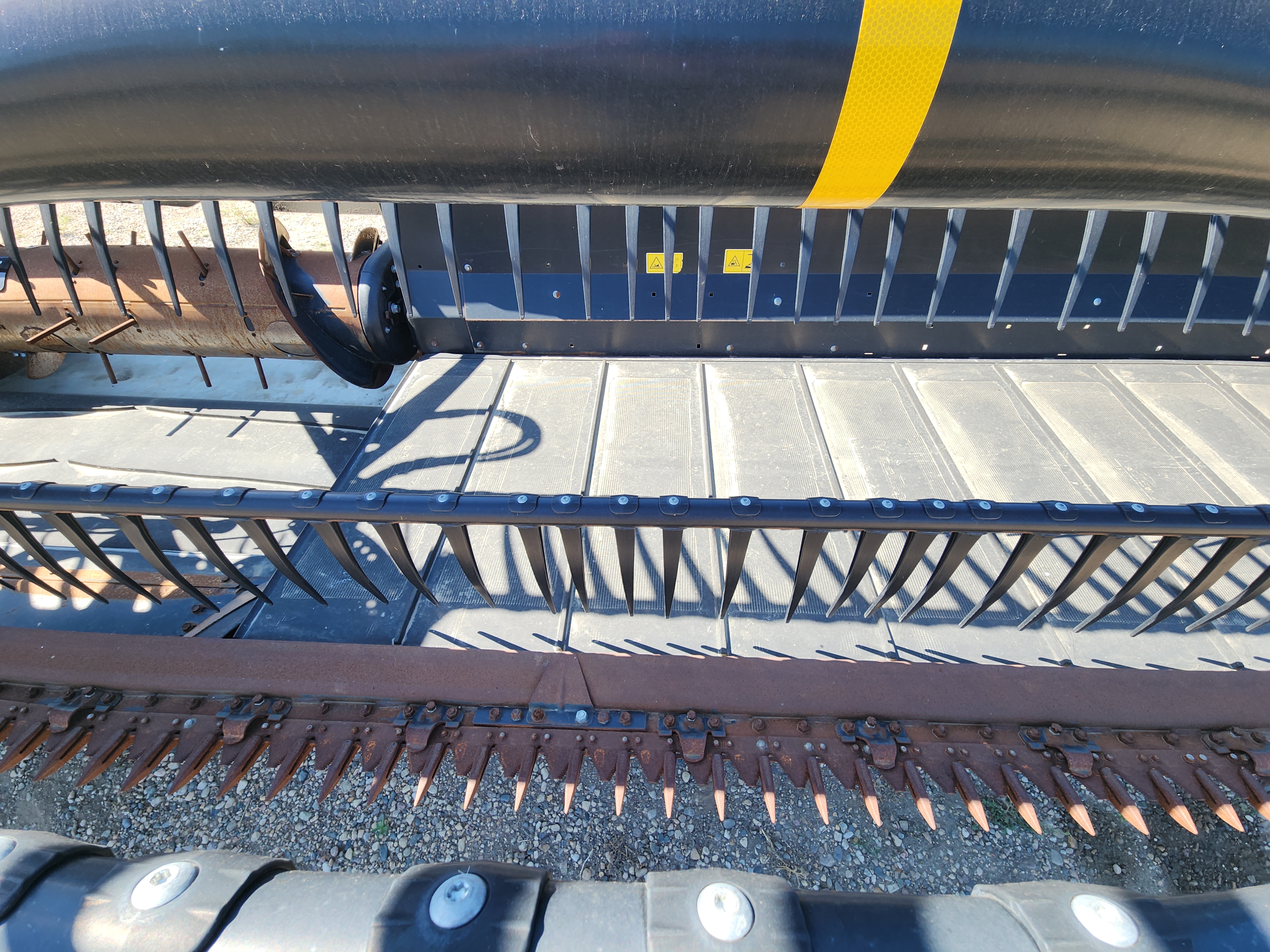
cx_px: 635
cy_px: 476
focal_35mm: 13
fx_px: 477
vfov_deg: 89.9
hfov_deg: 106.2
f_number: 2.2
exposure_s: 1/339
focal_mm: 2.2
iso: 50
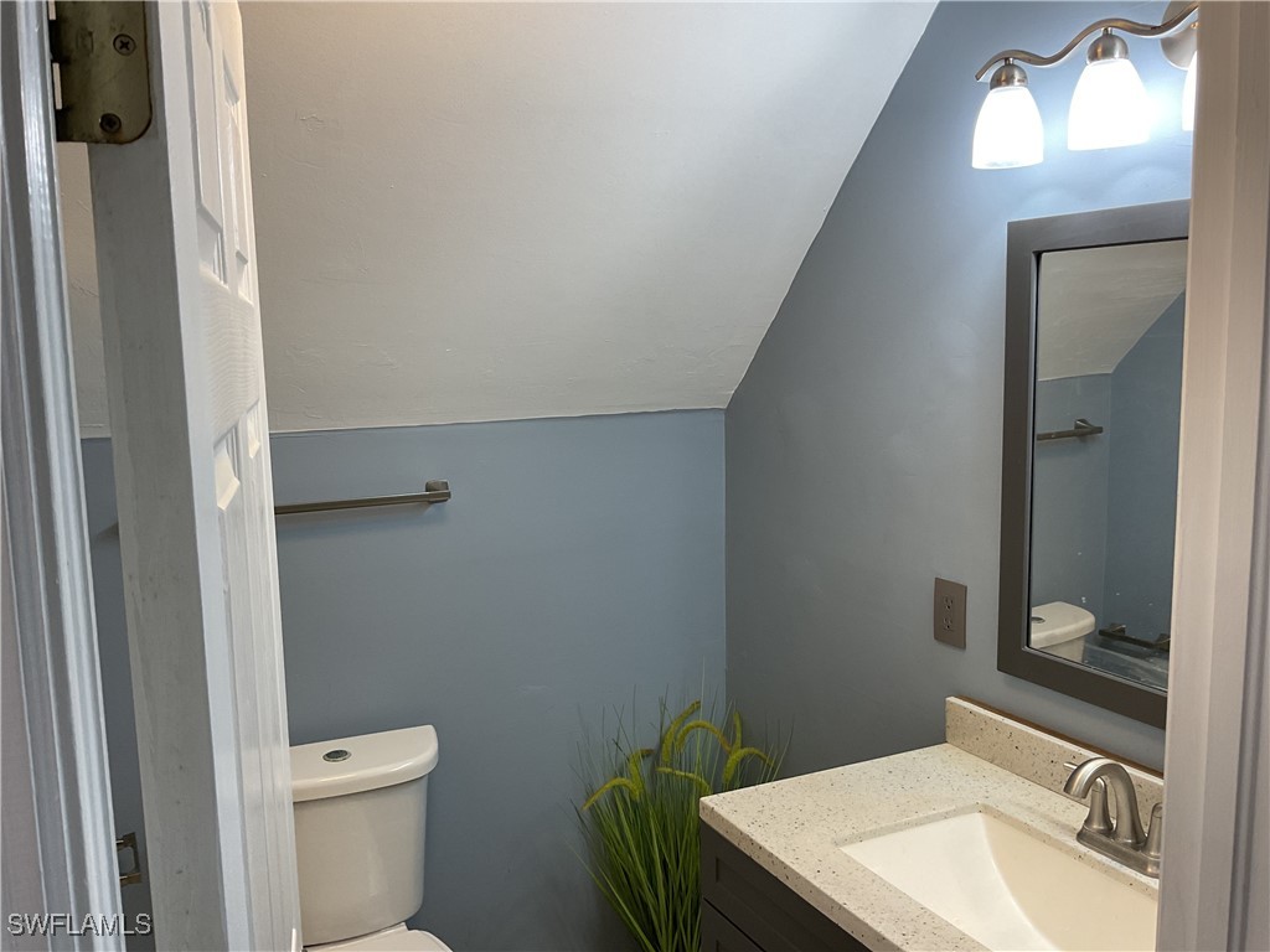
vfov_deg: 48.2
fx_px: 1064
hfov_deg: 61.7
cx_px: 635
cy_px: 476
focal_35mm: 29
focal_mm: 3
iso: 64
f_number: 1.8
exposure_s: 1/120
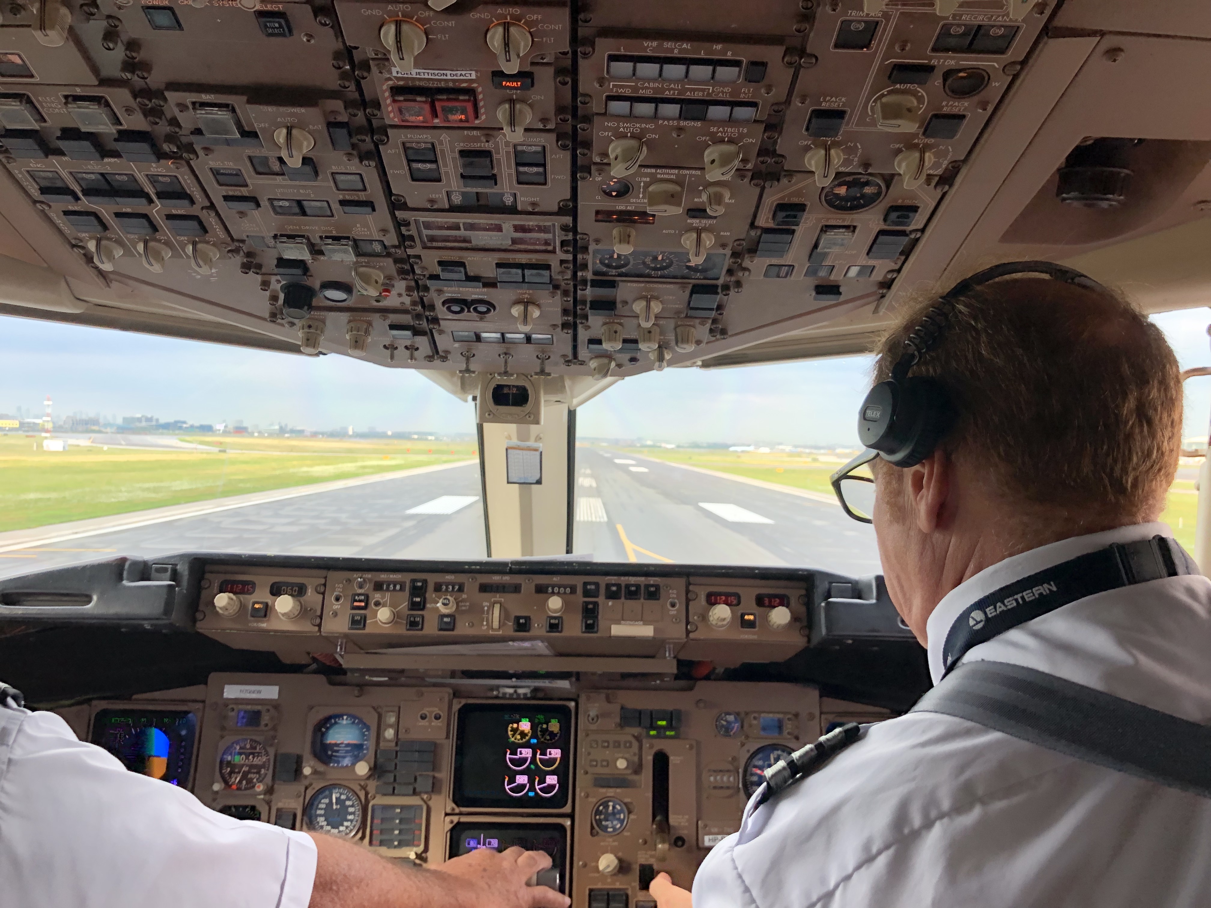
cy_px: 454
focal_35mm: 28
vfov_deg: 49.7
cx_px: 606
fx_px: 980
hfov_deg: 63.4
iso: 20
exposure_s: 1/120
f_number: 1.8
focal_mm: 4
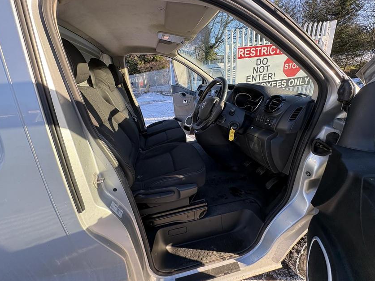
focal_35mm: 15
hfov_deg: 98.1
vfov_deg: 81.7
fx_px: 162
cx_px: 183
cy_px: 134
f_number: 2.2
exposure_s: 1/160
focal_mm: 2.22
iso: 64
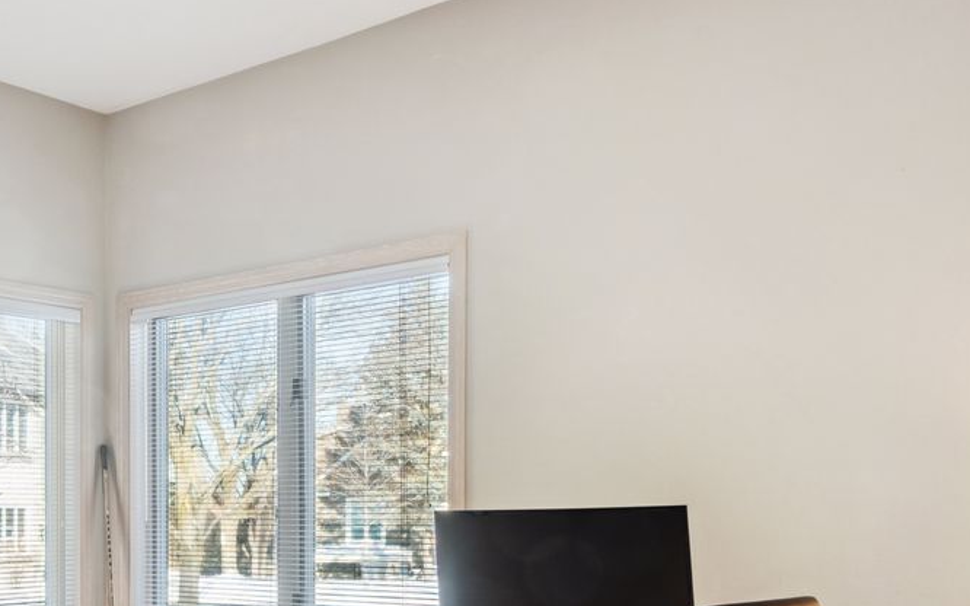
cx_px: 150
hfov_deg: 40.3
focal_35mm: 47
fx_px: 1242
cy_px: 529
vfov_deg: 26.6
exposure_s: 1/10
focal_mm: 16
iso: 500
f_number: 9
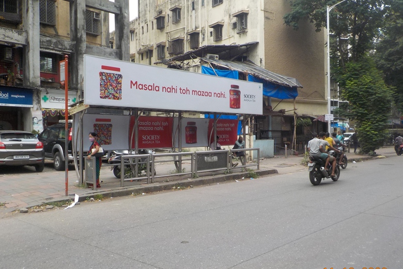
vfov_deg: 41.1
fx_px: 358
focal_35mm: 32
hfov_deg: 58.7
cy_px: 148
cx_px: 198
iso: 125
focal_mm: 4.1
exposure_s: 1/125
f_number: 3.3
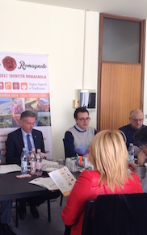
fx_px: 308
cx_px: 32
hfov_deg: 26.5
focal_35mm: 48
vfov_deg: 41.8
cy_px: 116
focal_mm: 3.3
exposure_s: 1/50
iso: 32
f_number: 2.4
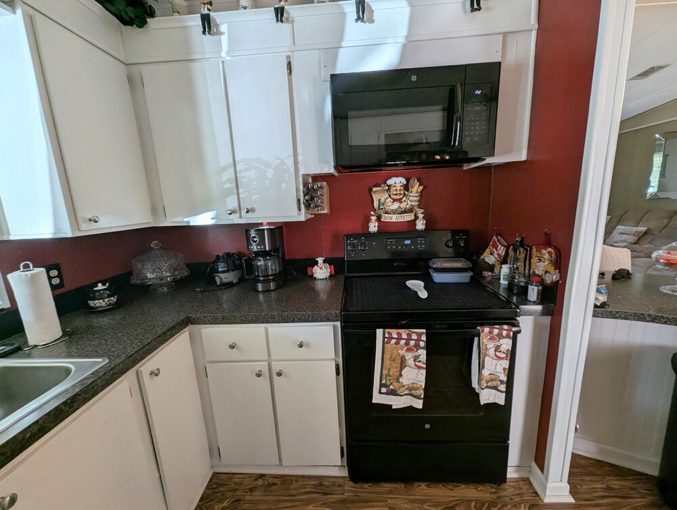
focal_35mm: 13
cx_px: 338
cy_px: 255
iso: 104
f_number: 2.2
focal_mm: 1.95
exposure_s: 1/60
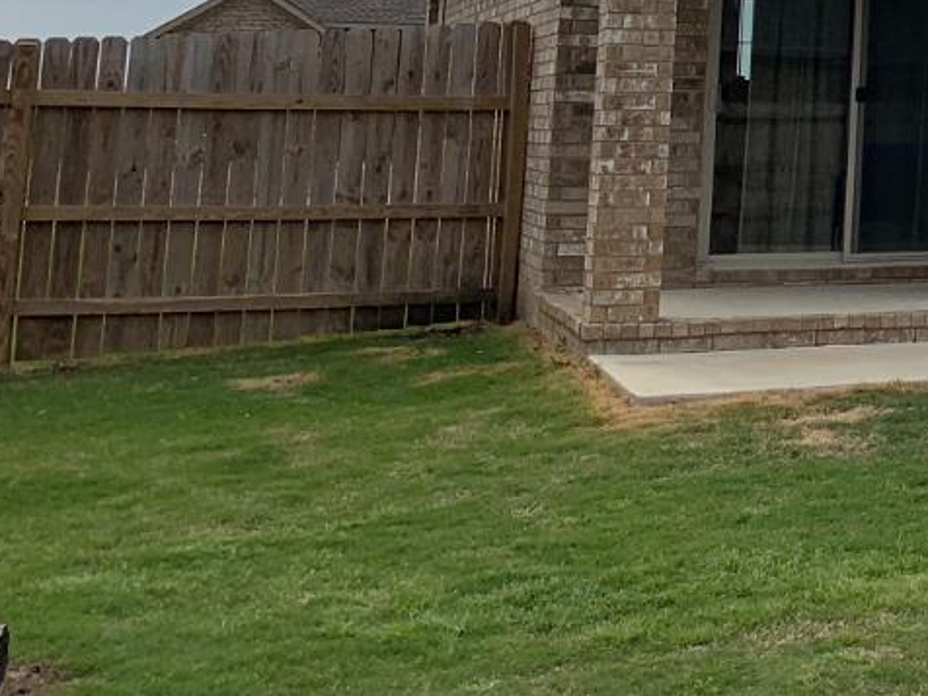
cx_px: 1419
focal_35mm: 82
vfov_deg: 17.1
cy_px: -167
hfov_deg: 20.2
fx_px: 2198
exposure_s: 1/3185
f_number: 1.8
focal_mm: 4.25
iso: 25
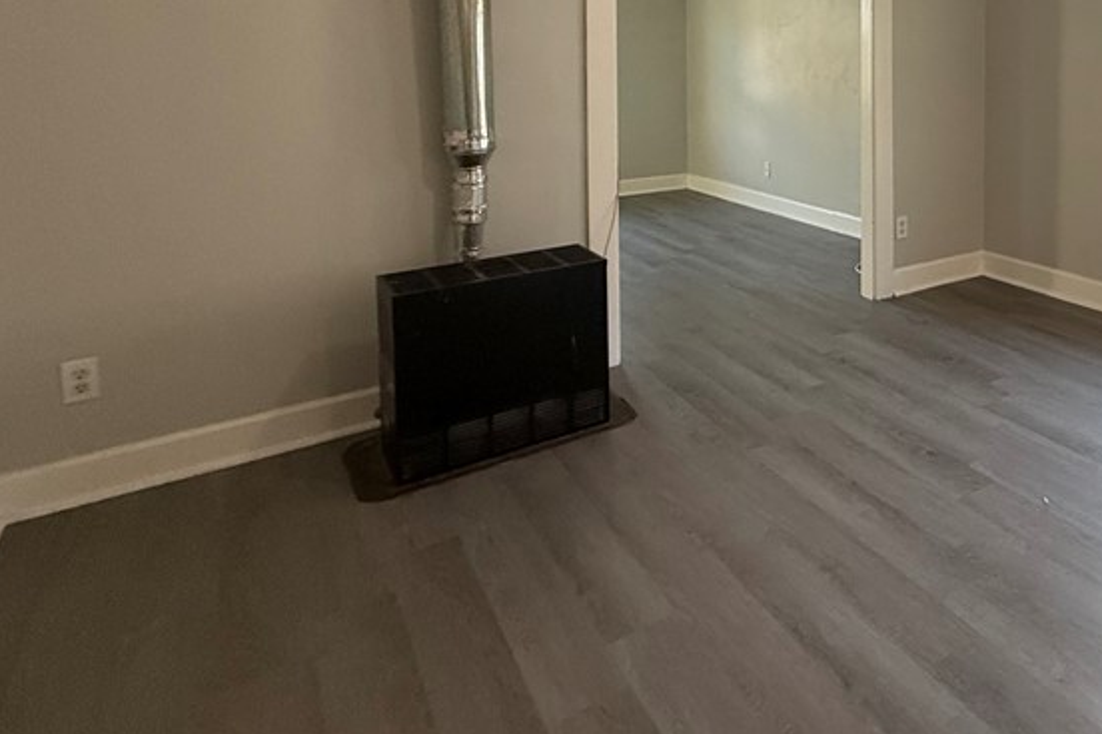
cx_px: 970
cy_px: 80
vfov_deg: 43.9
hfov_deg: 58.6
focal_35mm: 27
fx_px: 826
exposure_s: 1/99
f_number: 2.2
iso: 400
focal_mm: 2.22
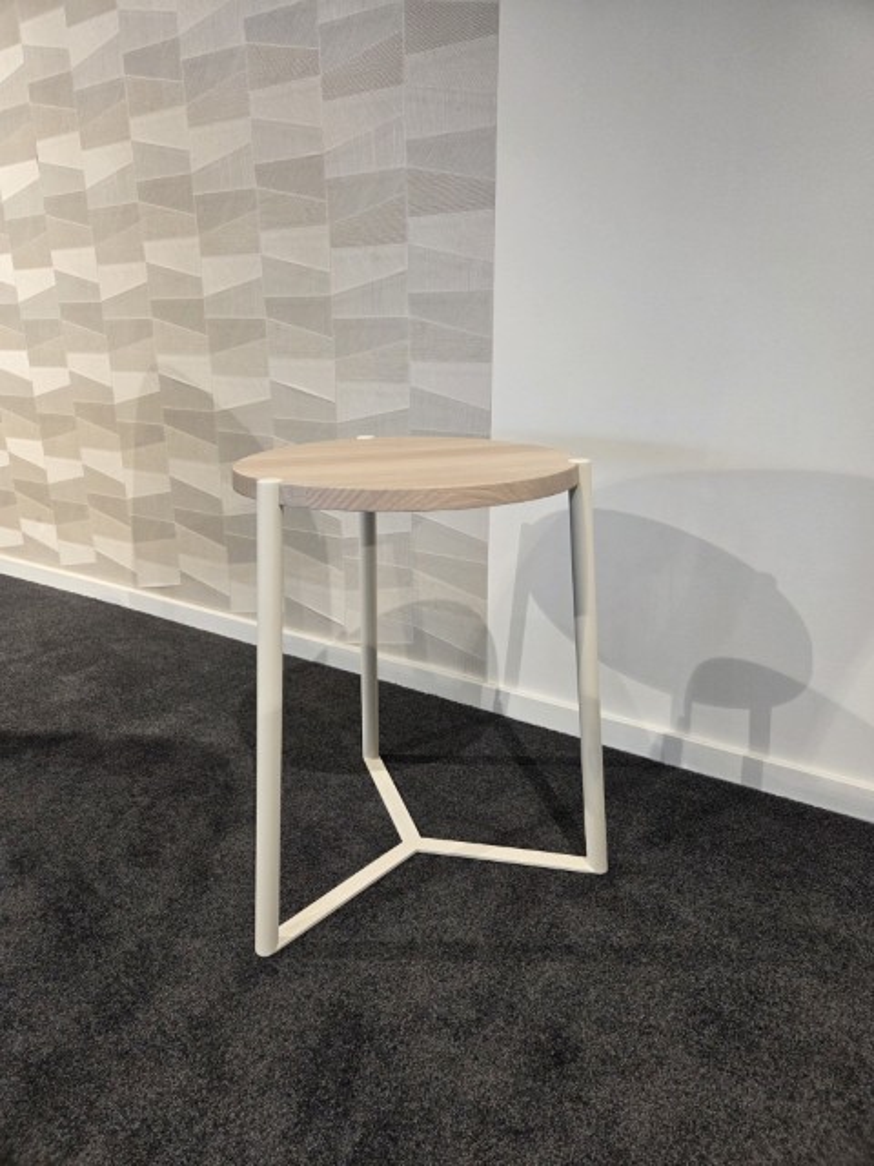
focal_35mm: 23
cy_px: 583
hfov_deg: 58.9
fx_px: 774
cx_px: 437
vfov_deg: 73.9
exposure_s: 1/100
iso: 200
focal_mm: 5.4
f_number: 1.8
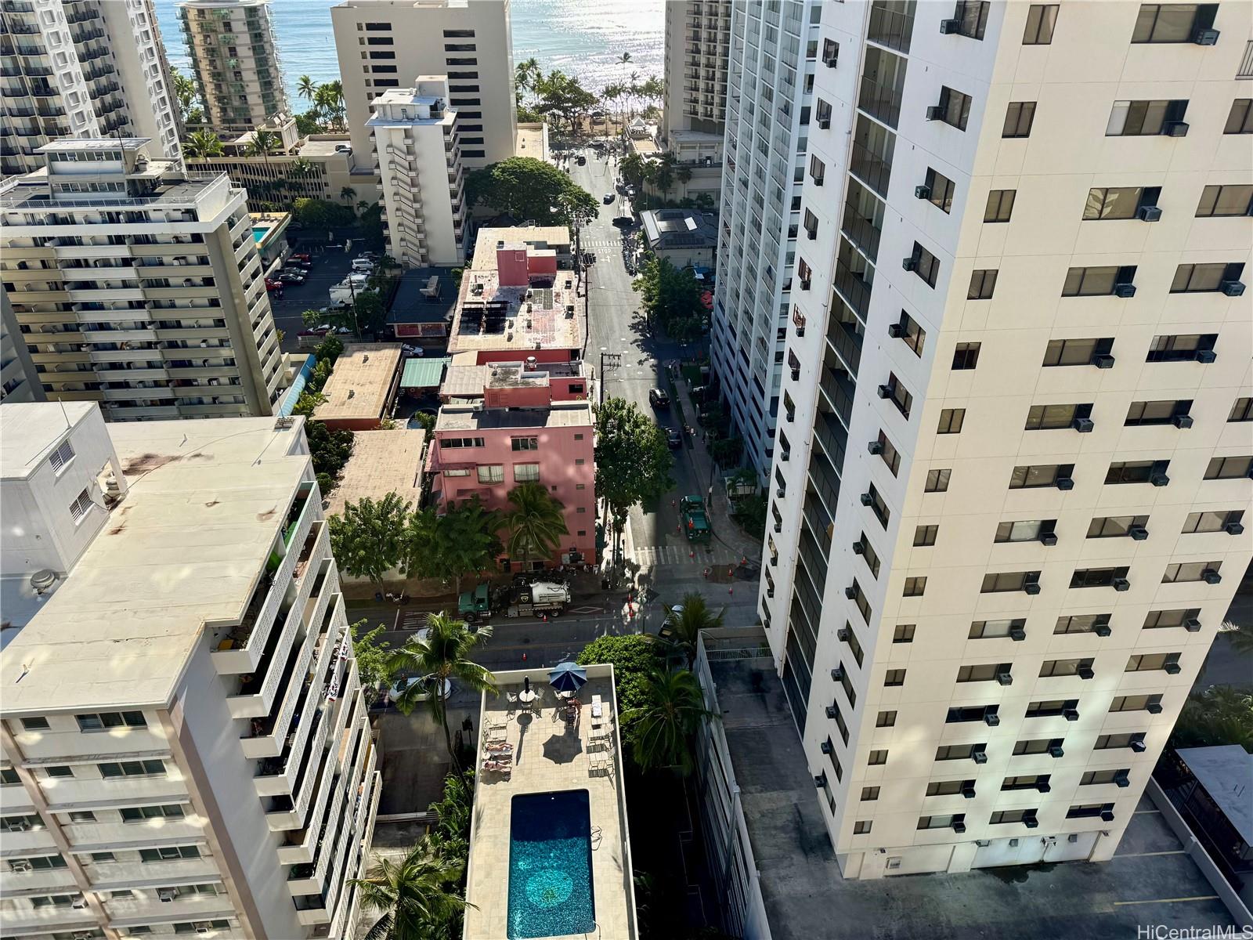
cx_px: 626
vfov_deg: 56.8
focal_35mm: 24
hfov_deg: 71.6
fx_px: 869
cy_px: 470
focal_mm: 6.76
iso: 80
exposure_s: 1/3802
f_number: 1.78
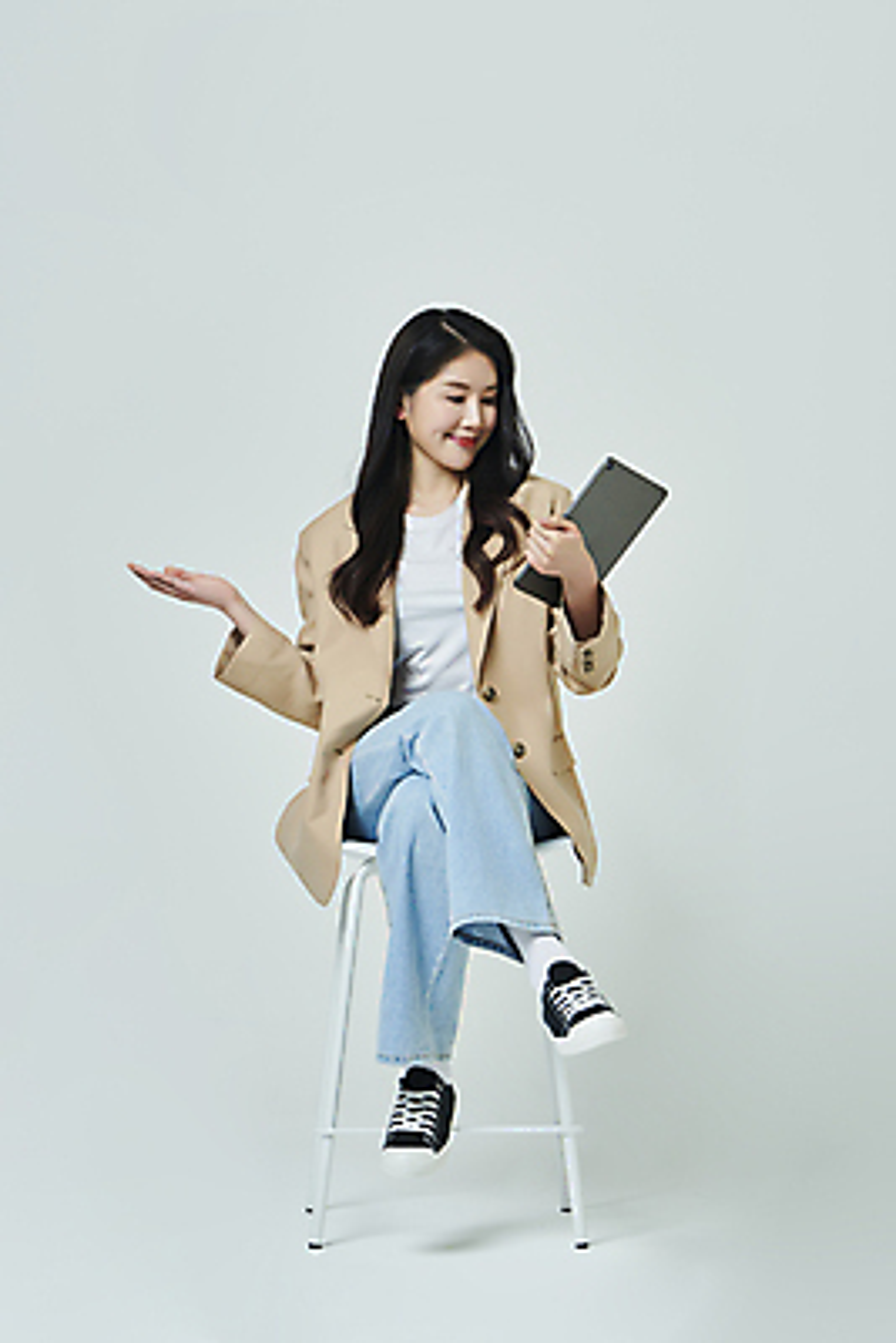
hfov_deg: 19.5
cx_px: 448
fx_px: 2611
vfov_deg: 28.8
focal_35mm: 70
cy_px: 672
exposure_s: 1/125
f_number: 11
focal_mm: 70
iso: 100
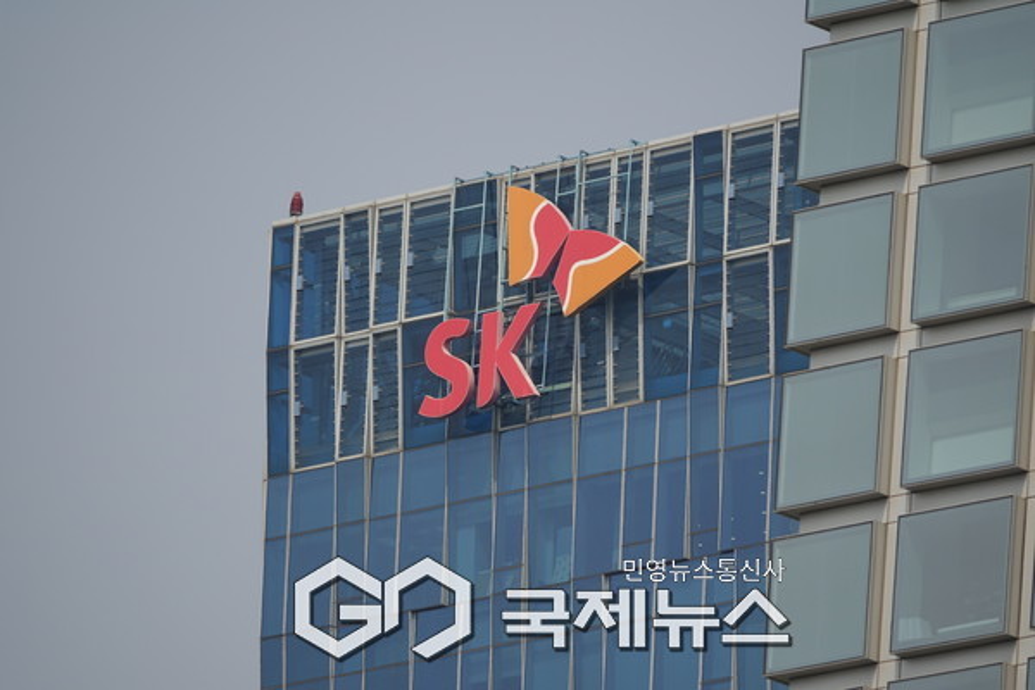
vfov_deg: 2.3
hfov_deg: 3.4
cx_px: 518
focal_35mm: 600
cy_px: 345
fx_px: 17249
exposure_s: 1/1000
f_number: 4.5
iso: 100
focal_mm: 220
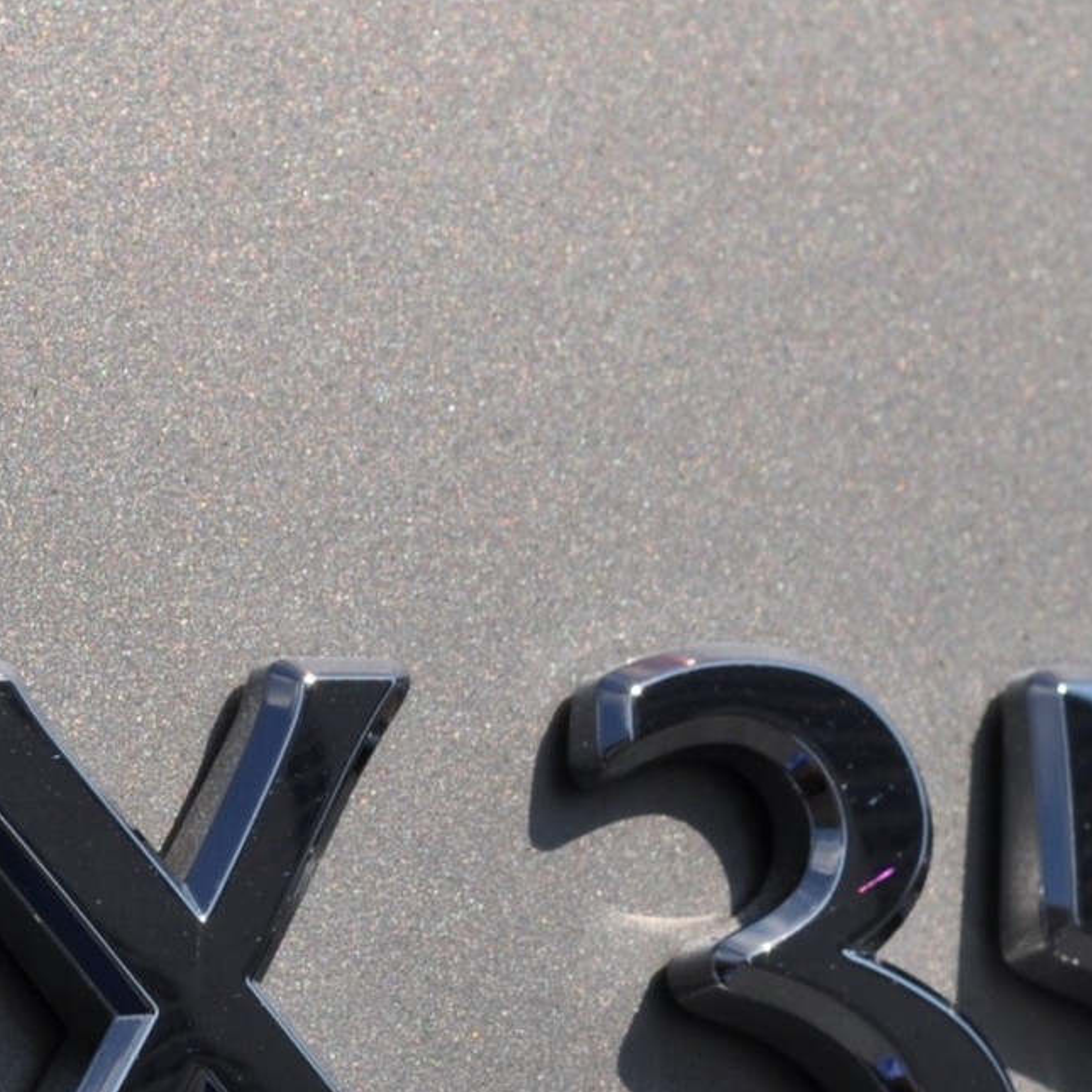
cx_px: 325
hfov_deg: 6.4
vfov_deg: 6.4
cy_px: 1172
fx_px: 9695
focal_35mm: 272
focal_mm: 55
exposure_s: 1/640
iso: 200
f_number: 13
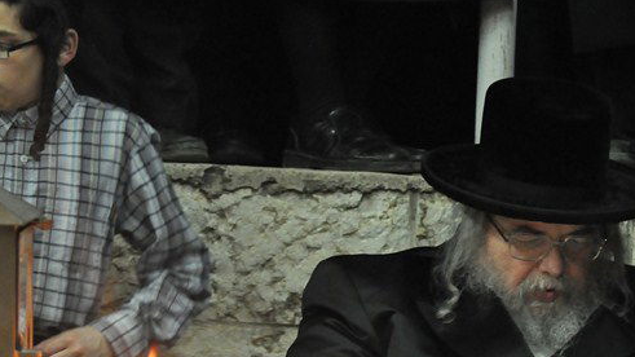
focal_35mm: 220
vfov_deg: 5.5
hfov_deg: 9.8
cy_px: 318
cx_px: 411
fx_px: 3704
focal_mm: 86
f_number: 5.6
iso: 3200
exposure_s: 1/40
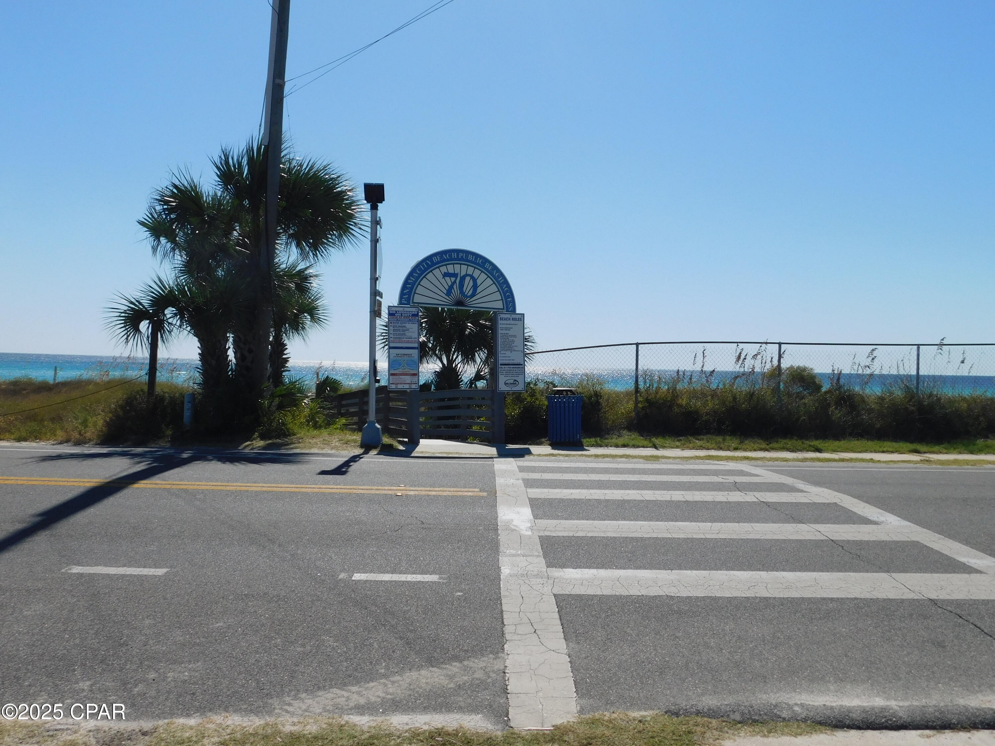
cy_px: 373
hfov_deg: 60.0
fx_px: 862
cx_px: 498
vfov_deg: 46.8
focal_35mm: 30
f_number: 6.4
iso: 125
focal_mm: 5.3
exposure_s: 1/800
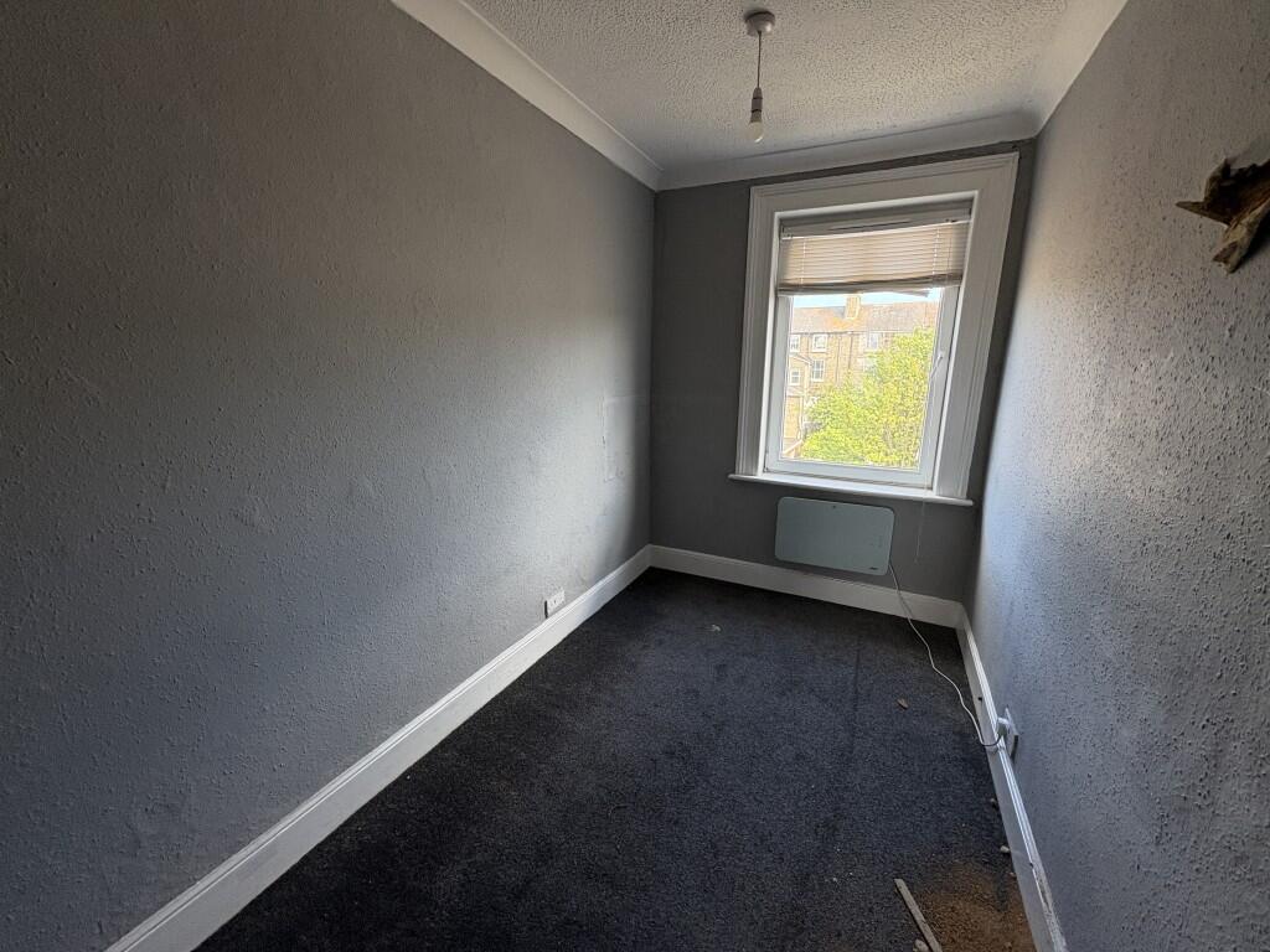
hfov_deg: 102.1
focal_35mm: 14
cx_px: 635
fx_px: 514
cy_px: 476
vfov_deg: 85.7
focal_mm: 2.22
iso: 125
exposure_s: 1/99
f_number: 2.2
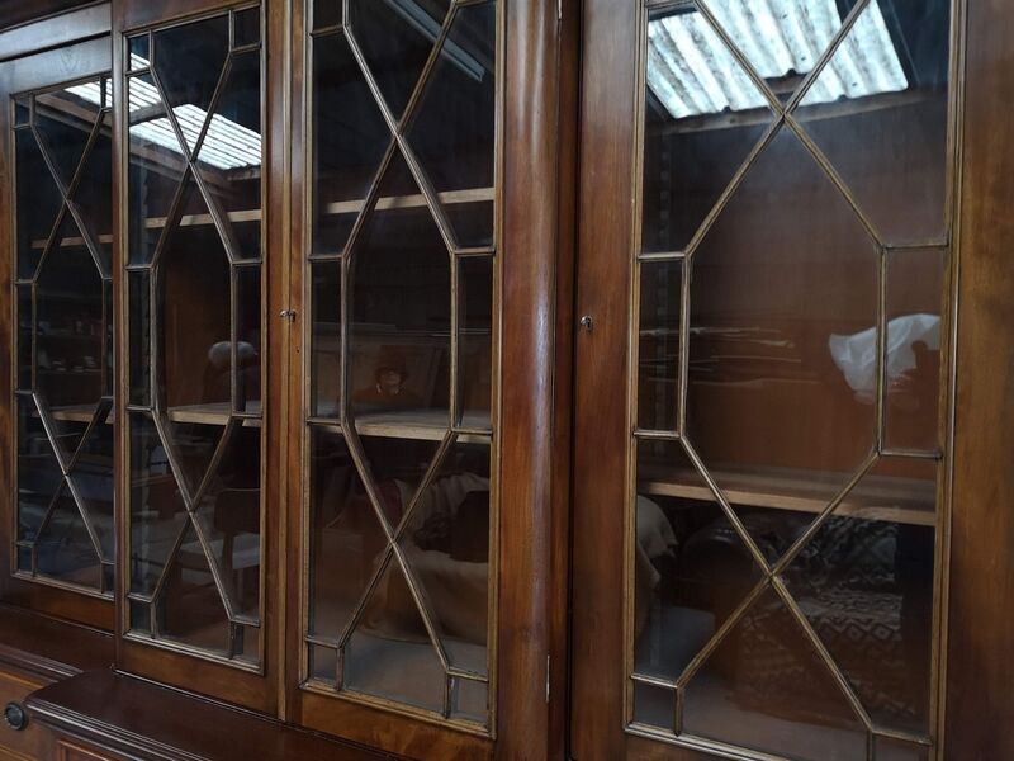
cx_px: 507
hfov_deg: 65.3
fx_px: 791
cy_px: 380
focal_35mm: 27
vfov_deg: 51.4
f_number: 1.8
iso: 400
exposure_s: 1/25
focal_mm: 5.58
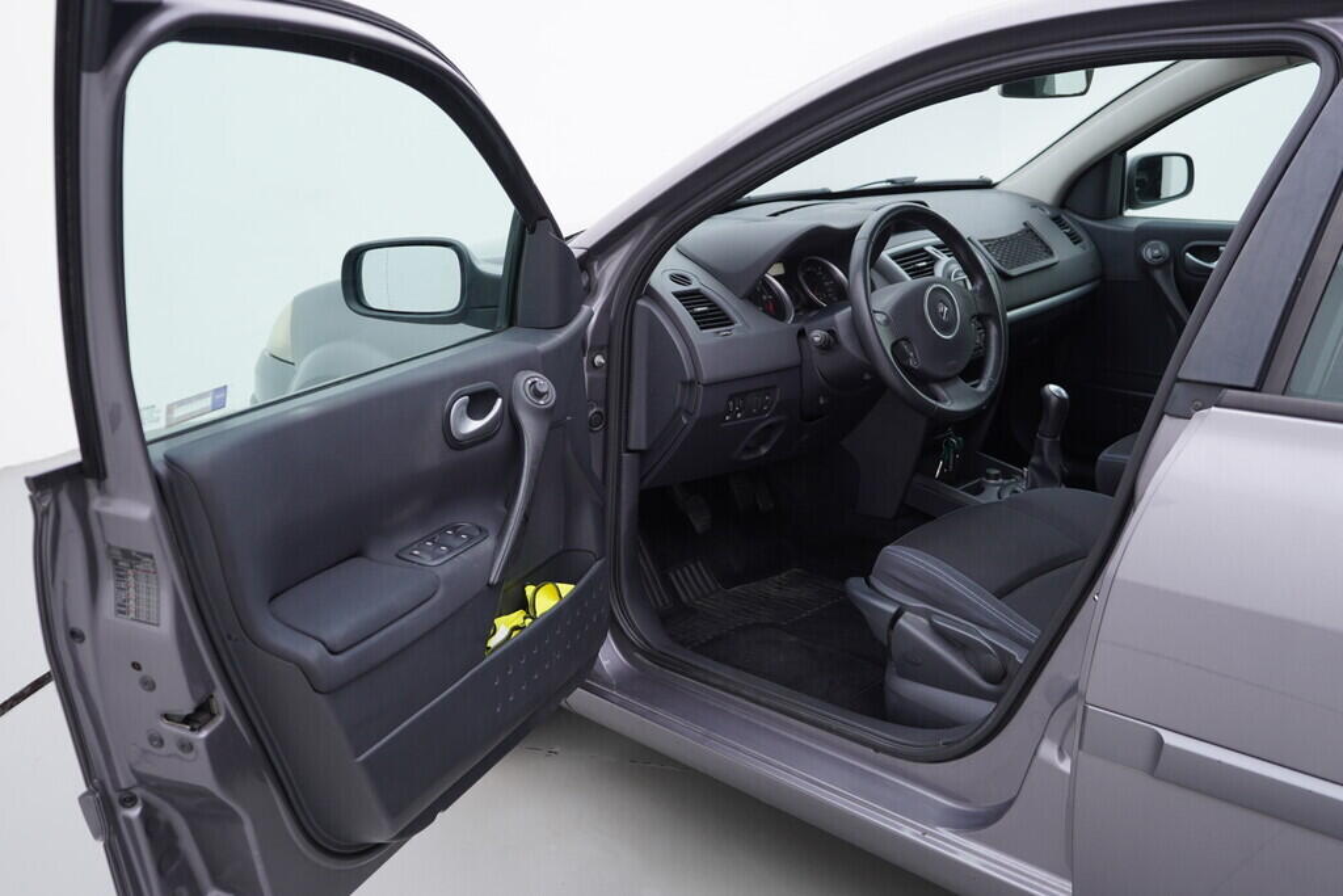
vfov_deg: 36.9
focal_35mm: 36
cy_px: 448
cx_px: 672
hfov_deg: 53.1
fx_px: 1343
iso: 125
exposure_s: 1/50
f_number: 3.2
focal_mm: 24
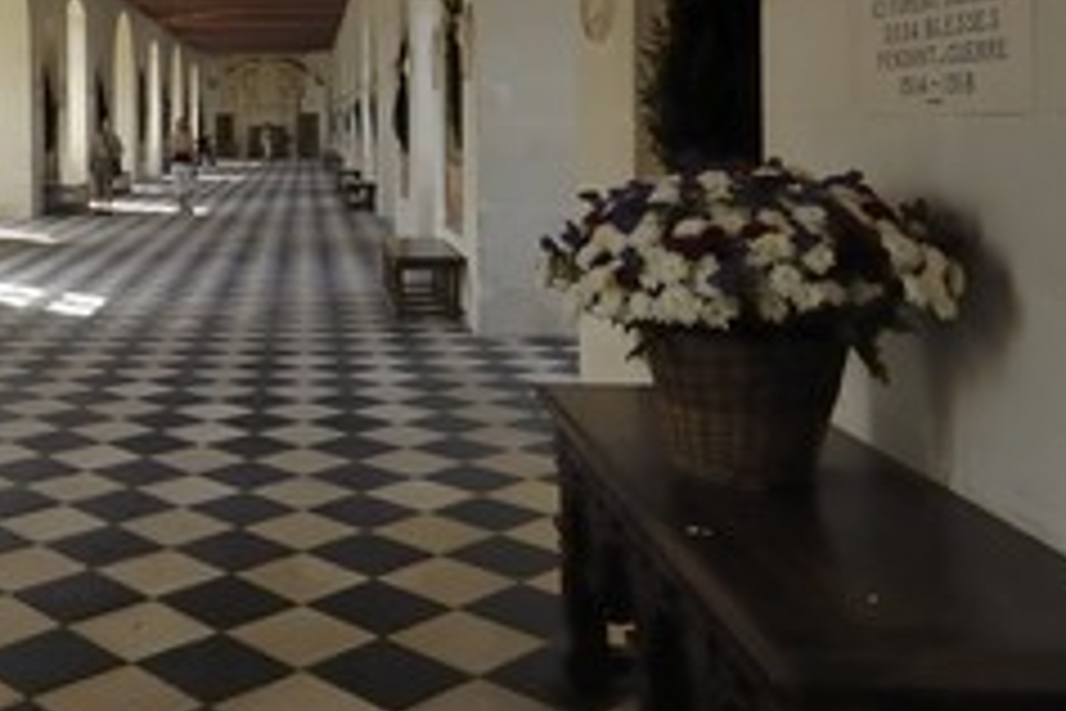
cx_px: 169
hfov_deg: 45.4
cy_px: 144
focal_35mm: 40
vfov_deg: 32.6
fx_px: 1181
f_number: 8
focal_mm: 15
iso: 100
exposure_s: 1/20
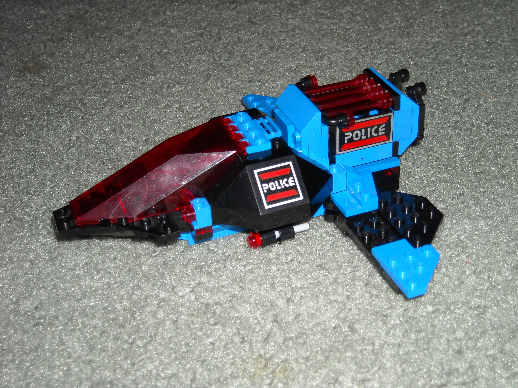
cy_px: 194
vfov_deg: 24.0
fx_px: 913
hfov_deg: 31.7
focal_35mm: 61
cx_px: 259
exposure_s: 1/125
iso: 64
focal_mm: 9.87
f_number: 3.5
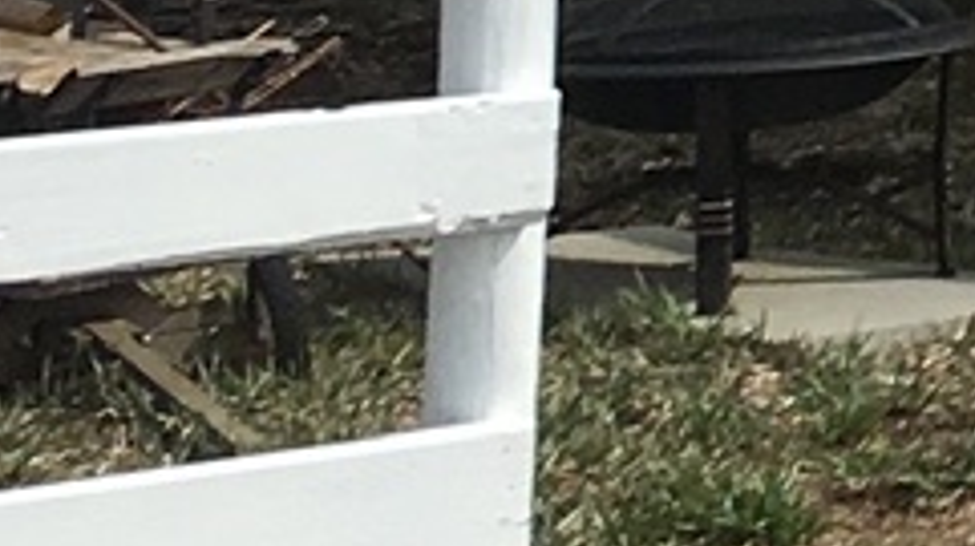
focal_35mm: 269
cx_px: 2456
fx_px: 6948
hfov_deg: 7.4
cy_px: -1452
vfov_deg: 4.2
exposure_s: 1/1923
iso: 25
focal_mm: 4.15
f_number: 2.2
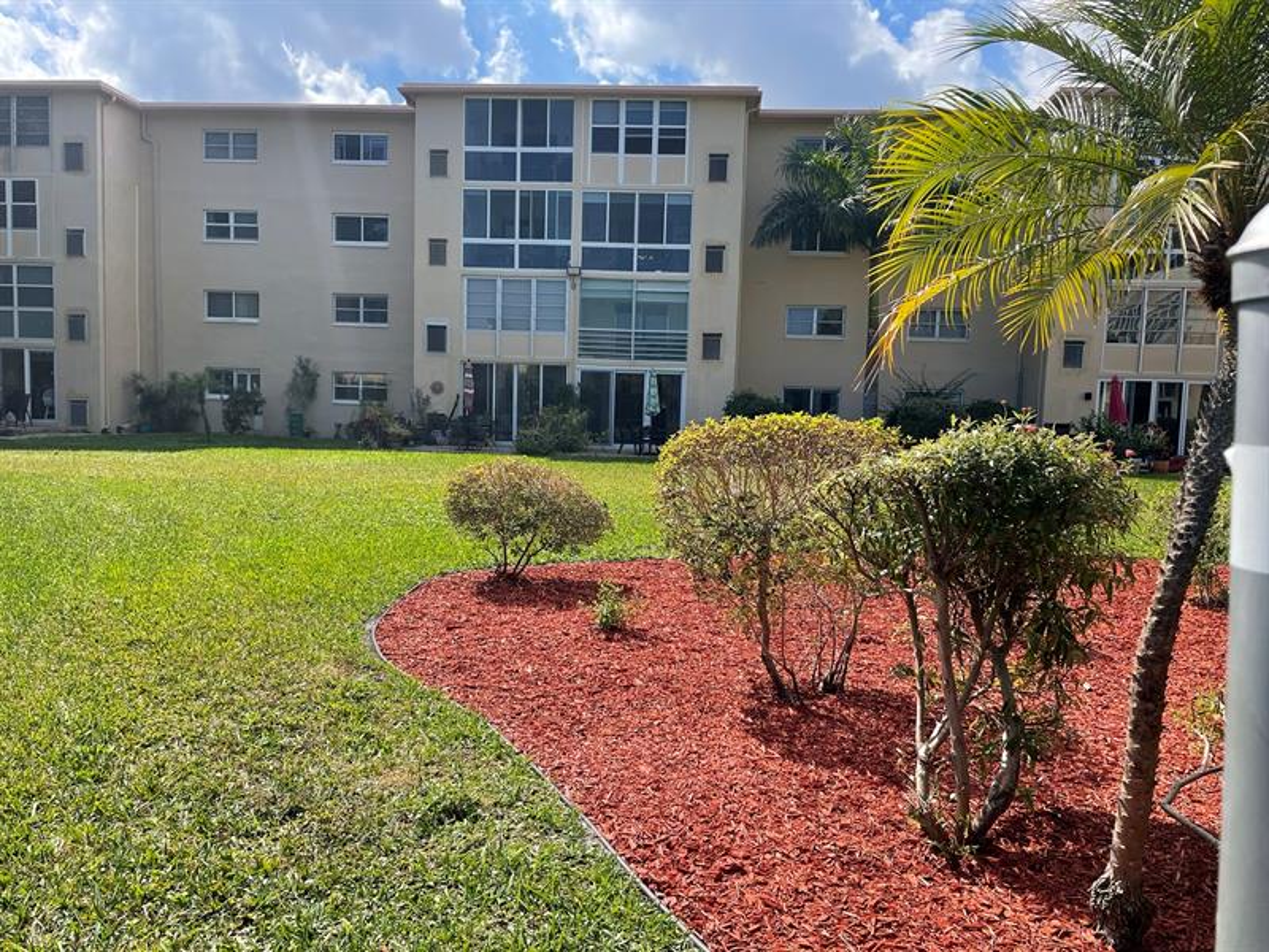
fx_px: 953
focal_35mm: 26
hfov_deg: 67.3
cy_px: 476
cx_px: 634
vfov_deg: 53.1
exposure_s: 1/1855
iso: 32
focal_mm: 4.2
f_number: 1.6
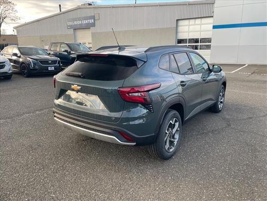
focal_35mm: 26
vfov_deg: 53.1
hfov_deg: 67.3
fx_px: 201
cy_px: 100
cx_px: 134
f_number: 1.6
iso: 32
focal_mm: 4.2
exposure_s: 1/141
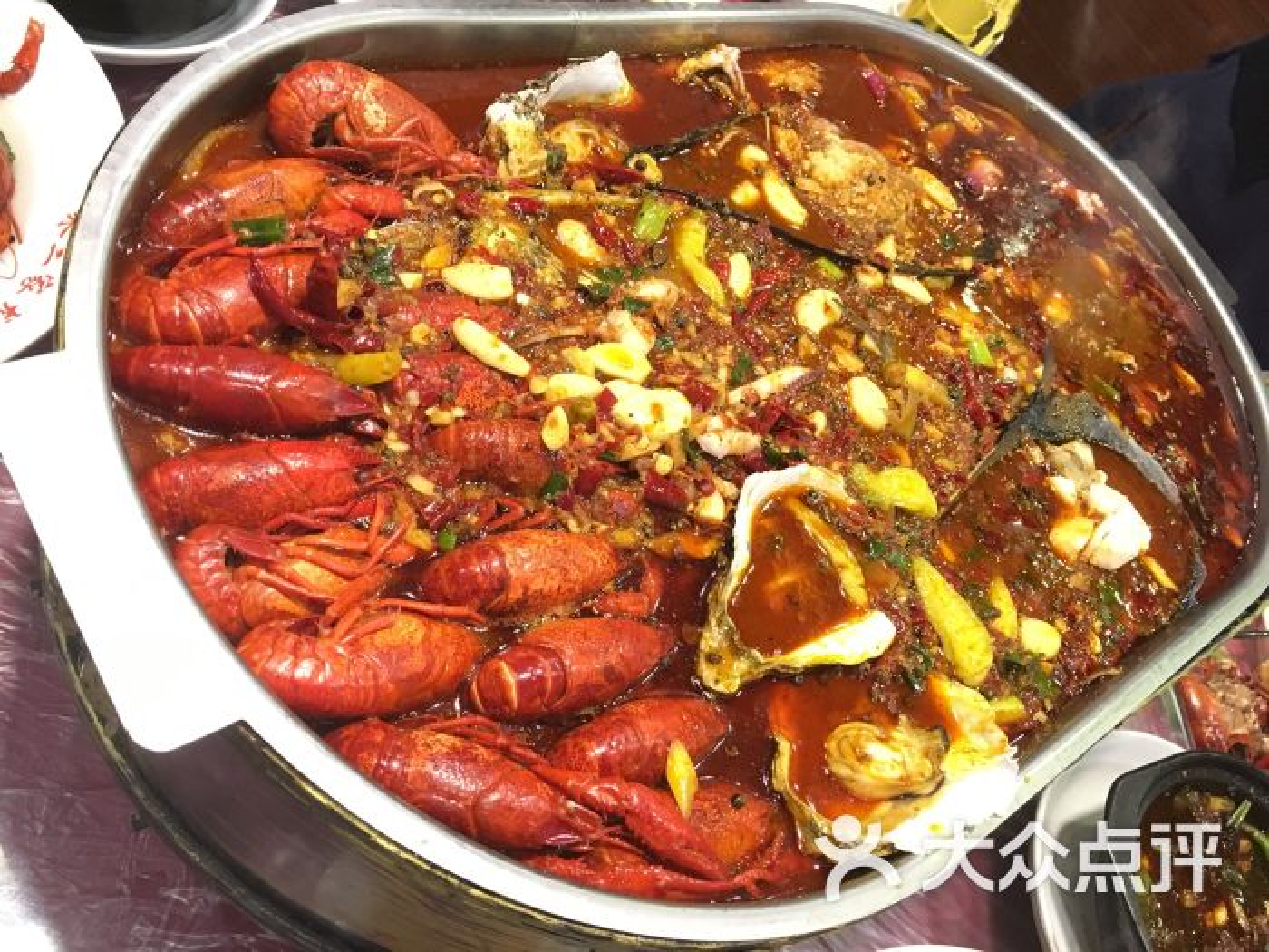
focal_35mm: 29
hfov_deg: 61.7
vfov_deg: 48.2
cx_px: 634
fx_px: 1063
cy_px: 476
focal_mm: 4.15
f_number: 2.2
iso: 200
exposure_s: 1/25
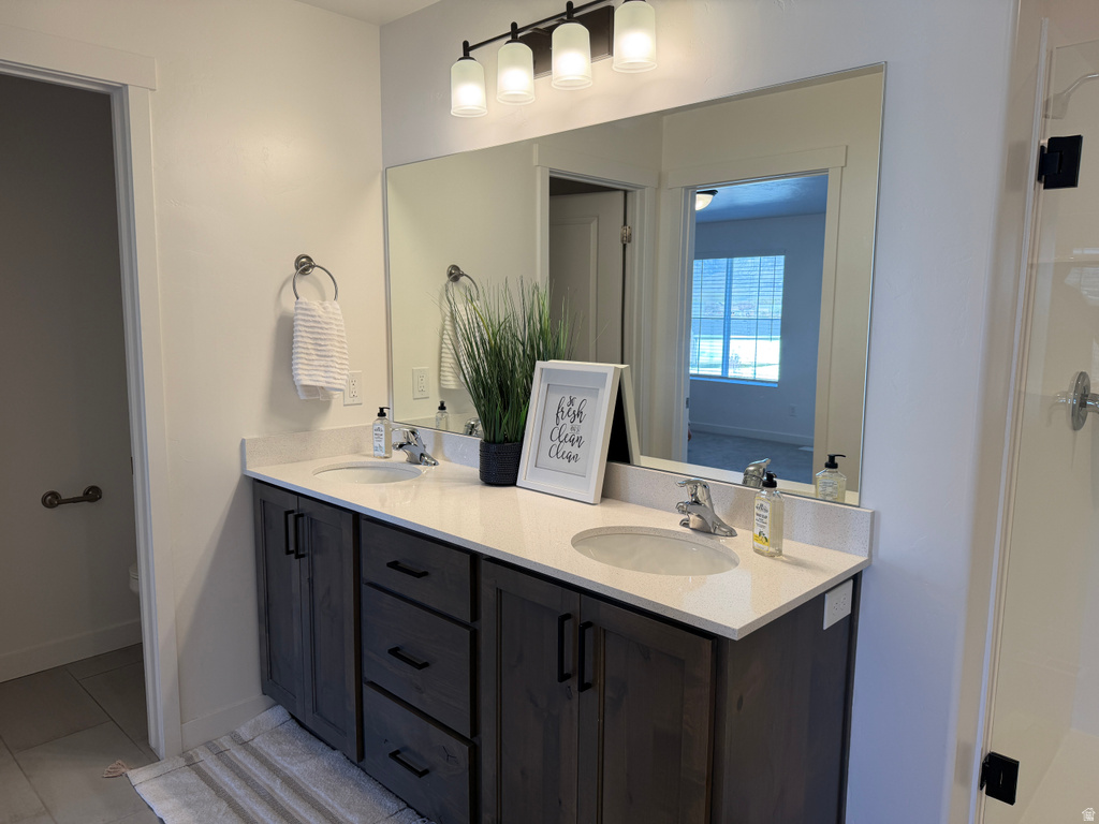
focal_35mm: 24
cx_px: 550
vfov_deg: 56.8
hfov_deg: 71.6
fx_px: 762
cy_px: 412
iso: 80
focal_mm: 6.76
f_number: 1.78
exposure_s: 1/202
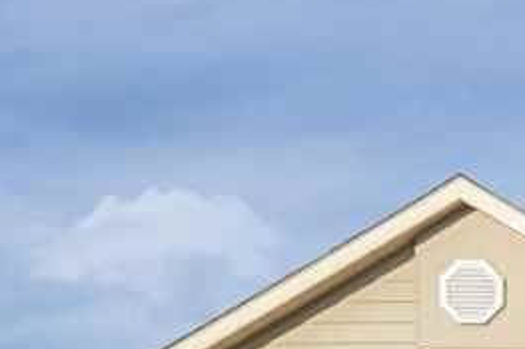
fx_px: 1064
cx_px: 1148
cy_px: 647
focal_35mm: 73
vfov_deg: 15.7
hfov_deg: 16.8
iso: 100
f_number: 7.1
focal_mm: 10
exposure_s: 1/200
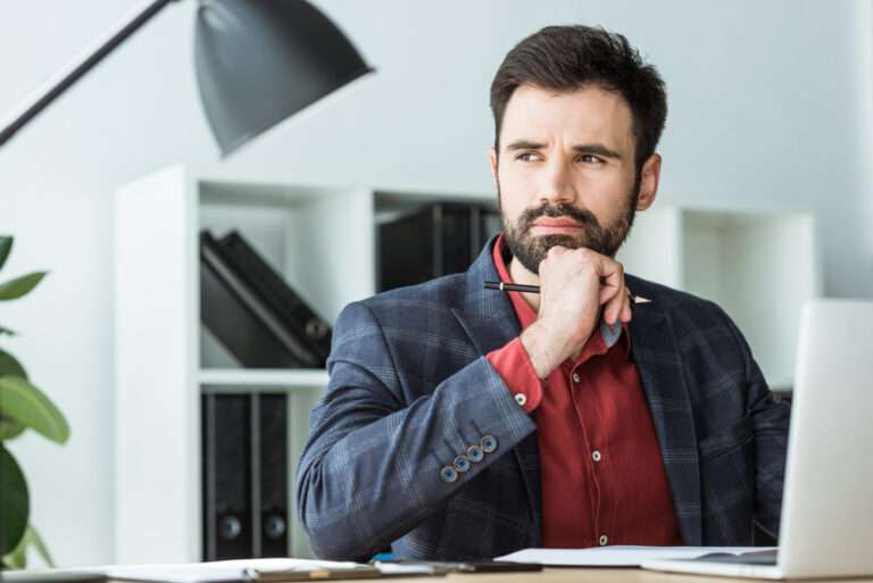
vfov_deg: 16.1
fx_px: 2062
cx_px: 436
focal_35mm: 85
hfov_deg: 23.9
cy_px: 292
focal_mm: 85
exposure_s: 1/160
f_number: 3.5
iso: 125
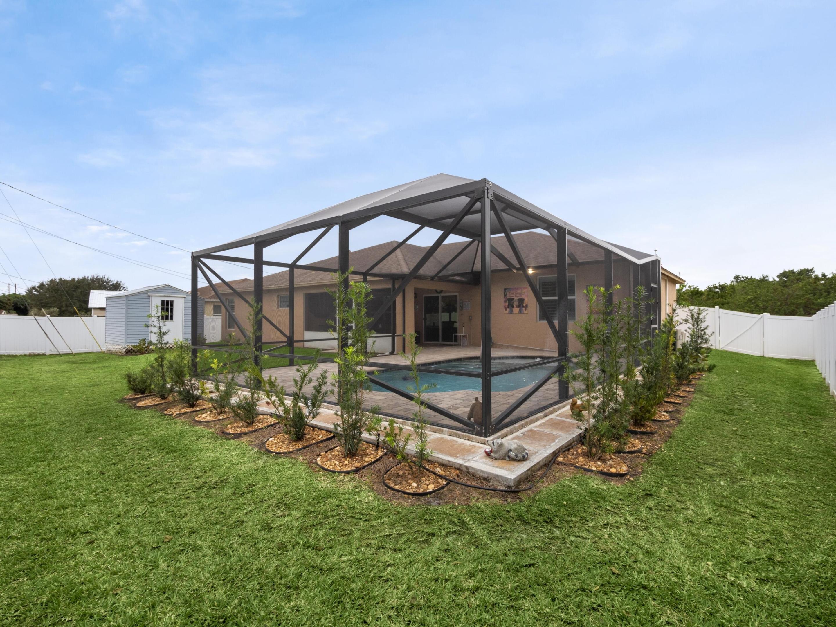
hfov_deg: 94.5
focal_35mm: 16
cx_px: 418
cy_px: 314
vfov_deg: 78.1
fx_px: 386
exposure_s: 1/250
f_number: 5.6
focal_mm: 8
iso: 200
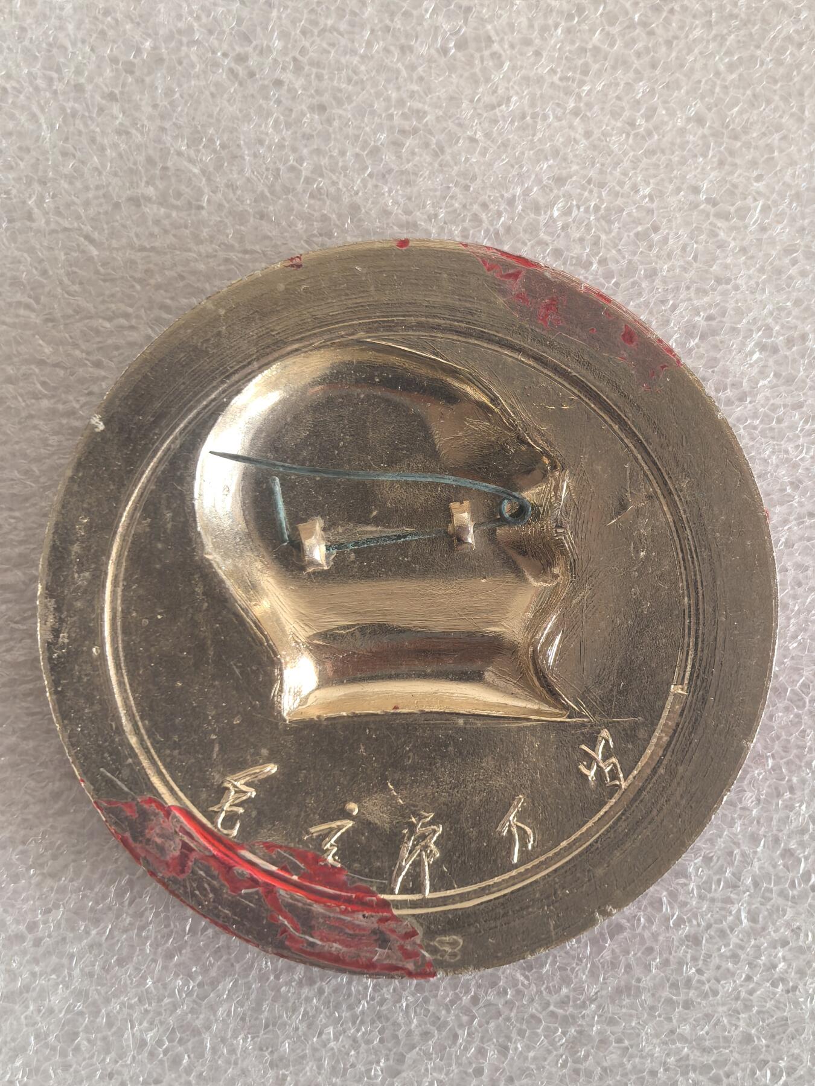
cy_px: 543
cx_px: 408
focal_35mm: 75
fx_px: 2354
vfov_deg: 26.0
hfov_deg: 19.6
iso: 320
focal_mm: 5.75
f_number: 2
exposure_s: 1/300
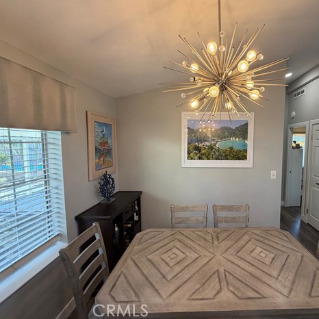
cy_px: 156
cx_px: 203
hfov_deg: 82.1
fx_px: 177
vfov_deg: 84.0
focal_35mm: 17
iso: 160
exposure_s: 1/120
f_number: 2.2
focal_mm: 2.22
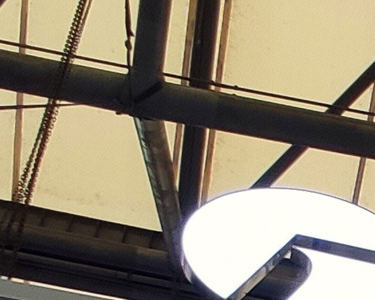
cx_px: 676
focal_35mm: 129
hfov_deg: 13.4
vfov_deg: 11.1
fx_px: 1432
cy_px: 551
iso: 114
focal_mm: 2.25
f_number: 2.2
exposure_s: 1/100
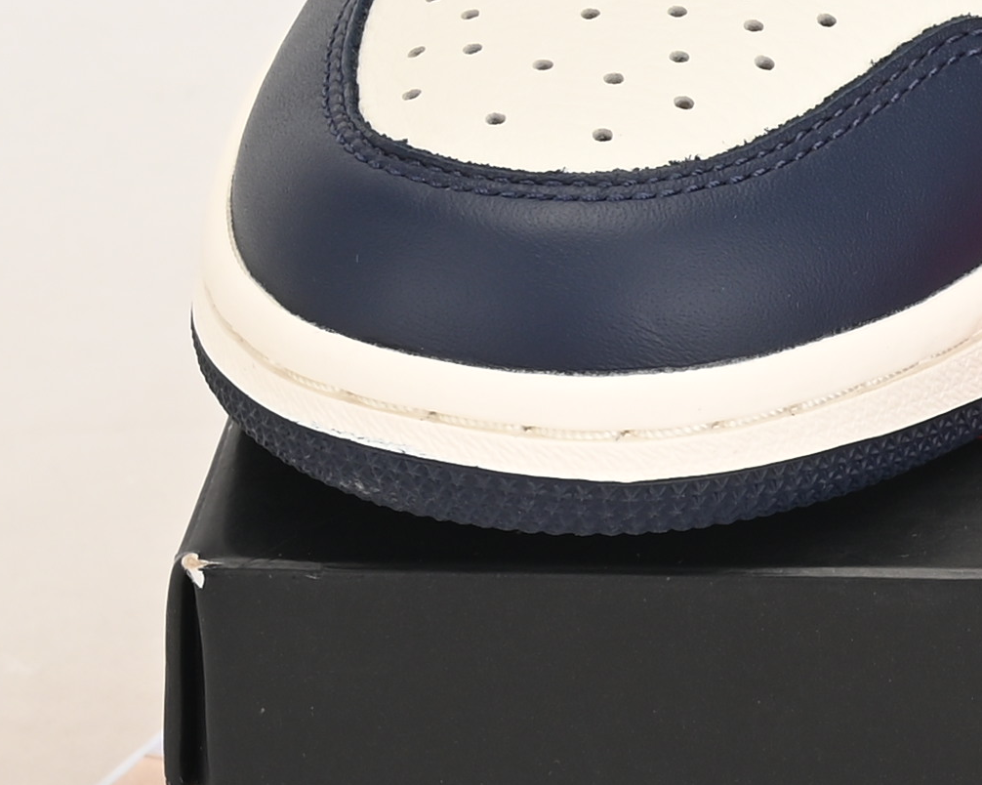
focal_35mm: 264
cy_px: 85
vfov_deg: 5.8
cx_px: 1690
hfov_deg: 7.2
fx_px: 7670
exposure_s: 1/200
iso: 100
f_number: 11
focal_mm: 47
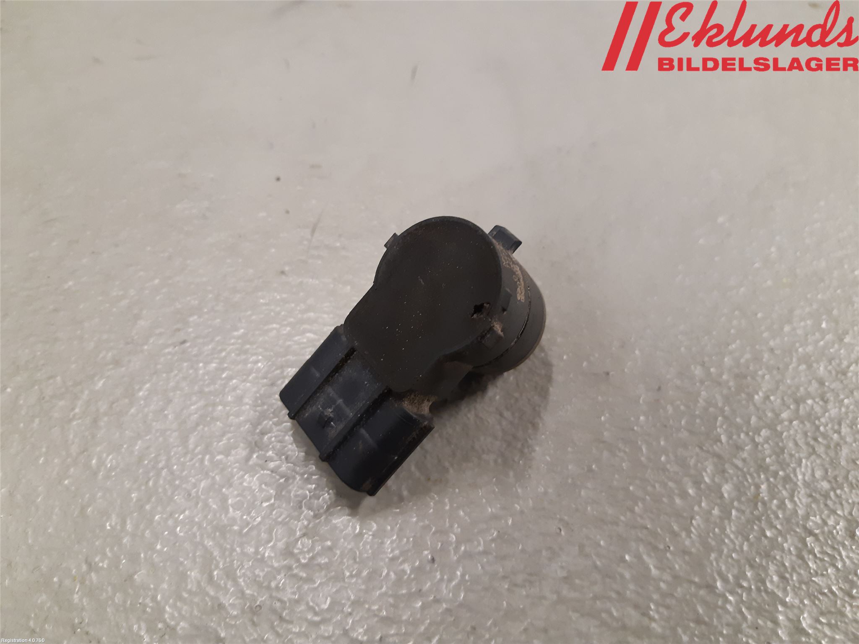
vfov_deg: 53.1
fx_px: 645
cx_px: 430
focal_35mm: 26
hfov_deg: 67.3
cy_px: 322
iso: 200
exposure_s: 1/50
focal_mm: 3.93
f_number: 1.7
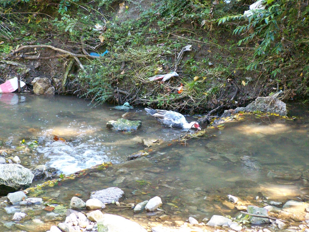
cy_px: 111
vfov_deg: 8.9
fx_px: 1492
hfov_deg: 11.8
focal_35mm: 167
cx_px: 179
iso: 400
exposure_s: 1/80
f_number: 3.2
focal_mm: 23.1
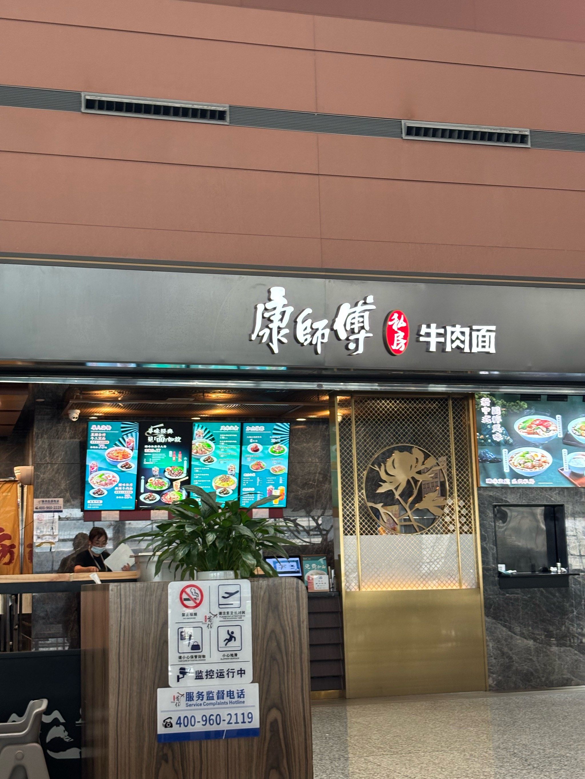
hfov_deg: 28.0
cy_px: 390
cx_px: 292
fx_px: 1172
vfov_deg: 36.8
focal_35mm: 52
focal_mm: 5.96
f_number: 1.6
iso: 125
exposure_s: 1/52
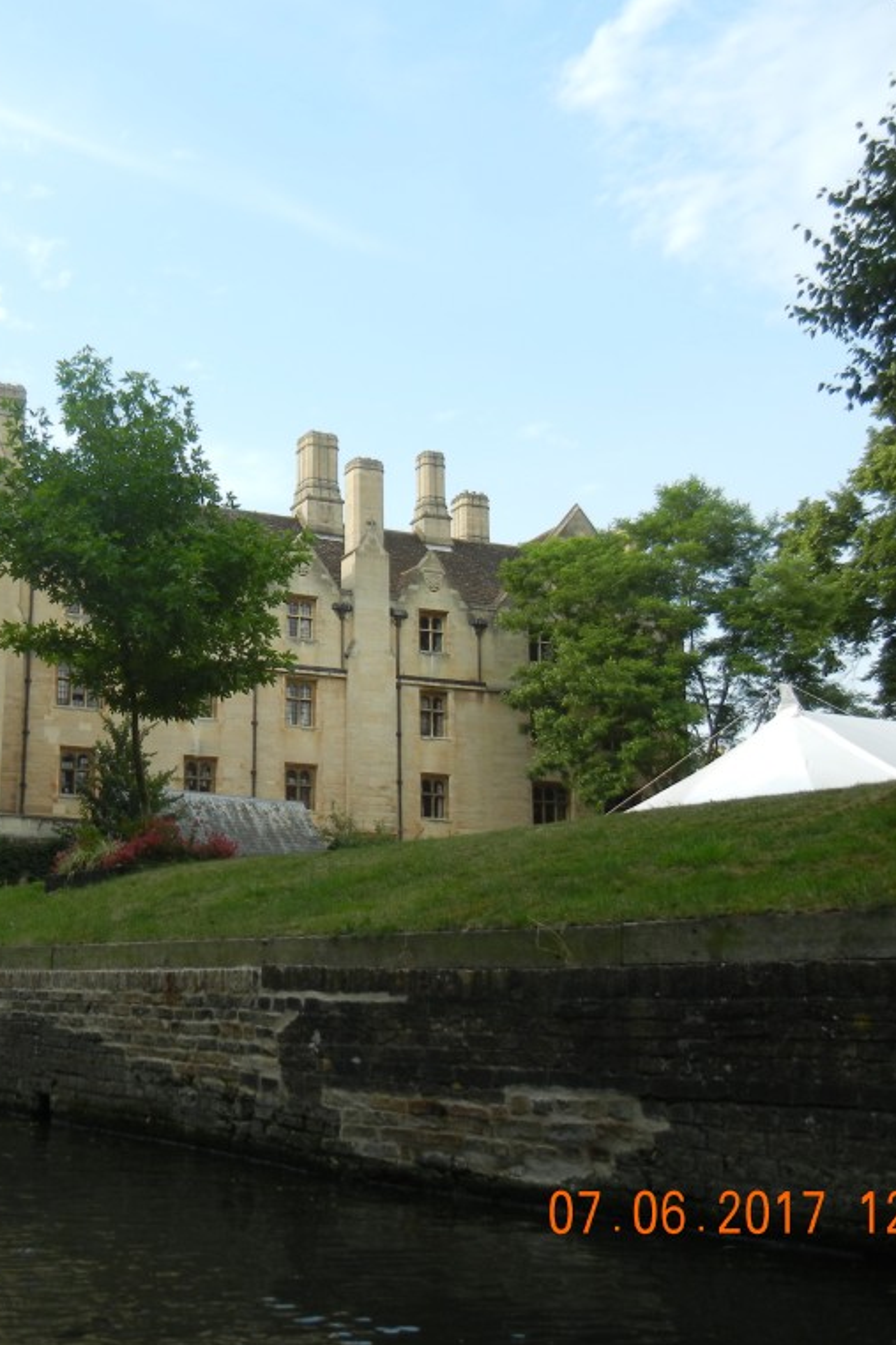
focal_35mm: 42
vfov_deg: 46.4
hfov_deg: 31.2
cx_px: 200
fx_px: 1569
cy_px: 675
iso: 160
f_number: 3.5
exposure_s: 1/482
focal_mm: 5.4
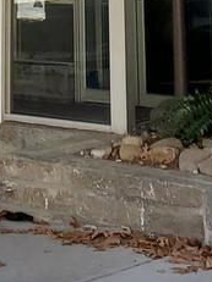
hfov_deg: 8.5
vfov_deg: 9.2
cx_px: -16
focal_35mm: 173
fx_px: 1414
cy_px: -564
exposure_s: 1/307
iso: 50
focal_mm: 4.3
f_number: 2.4
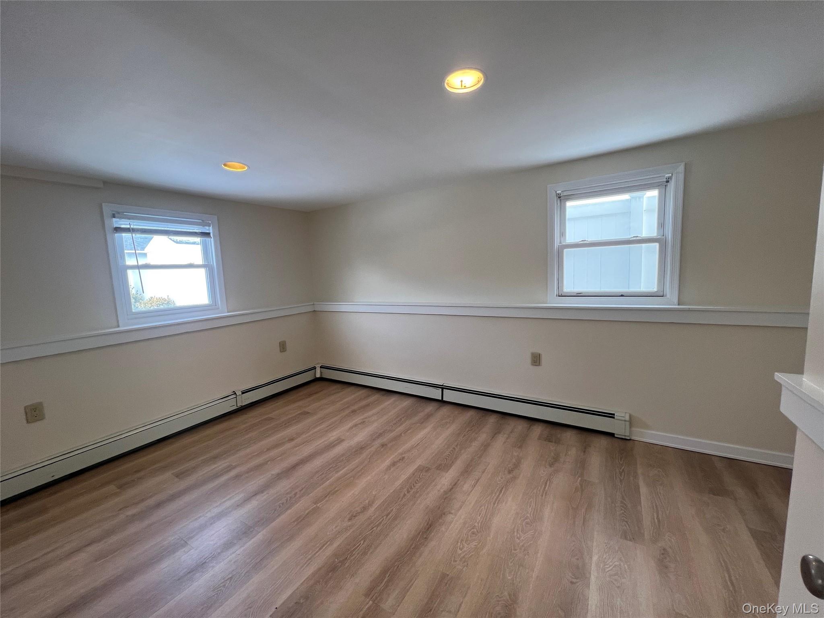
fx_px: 309
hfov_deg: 106.2
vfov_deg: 89.9
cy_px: 309
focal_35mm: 13
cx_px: 412
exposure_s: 1/120
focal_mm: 1.57
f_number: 1.8
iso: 125
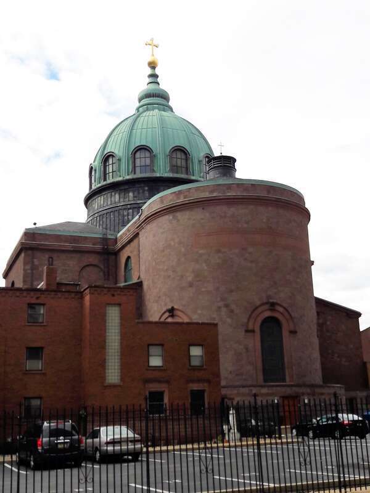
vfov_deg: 63.4
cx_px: 185
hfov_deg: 49.7
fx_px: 399
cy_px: 246
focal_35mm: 28
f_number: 1.9
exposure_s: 1/1319
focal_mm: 3.7
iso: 40
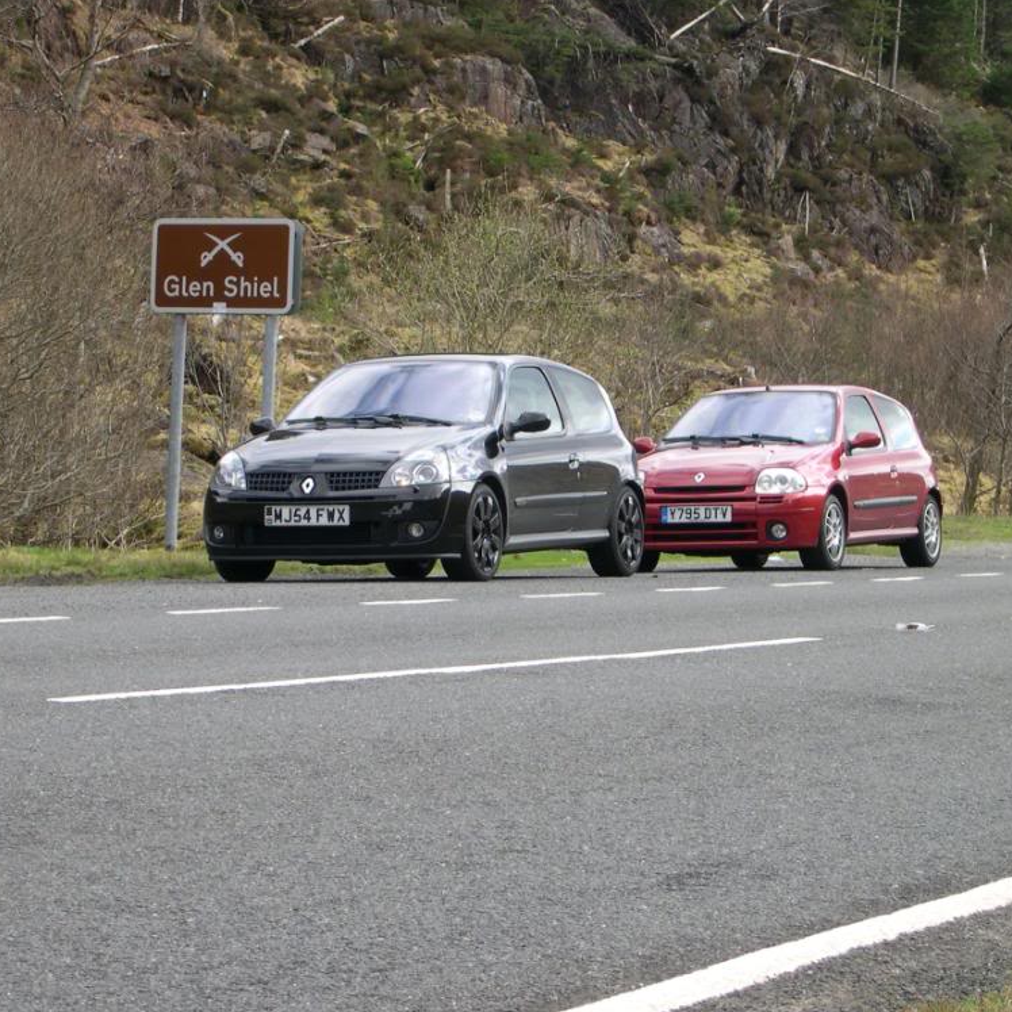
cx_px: 506
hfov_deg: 12.7
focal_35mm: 138
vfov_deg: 12.7
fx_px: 4564
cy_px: 515
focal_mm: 24
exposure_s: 1/131
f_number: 4.9
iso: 100
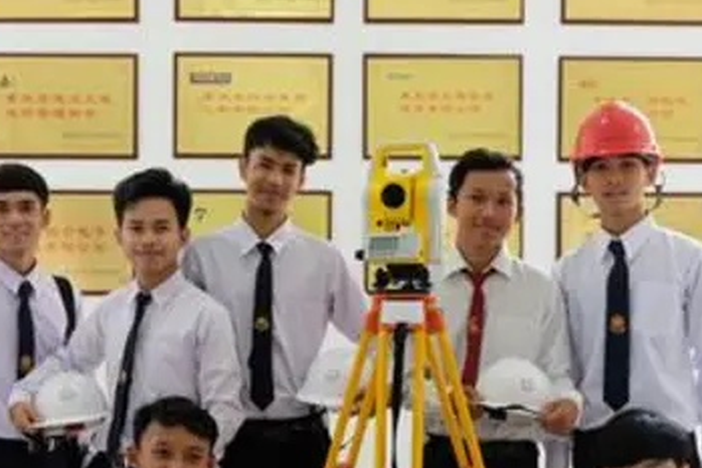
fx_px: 1307
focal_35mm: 67
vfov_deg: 20.0
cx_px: 308
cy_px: 394
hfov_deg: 30.0
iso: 1000
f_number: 4.5
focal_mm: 20.1
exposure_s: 1/60
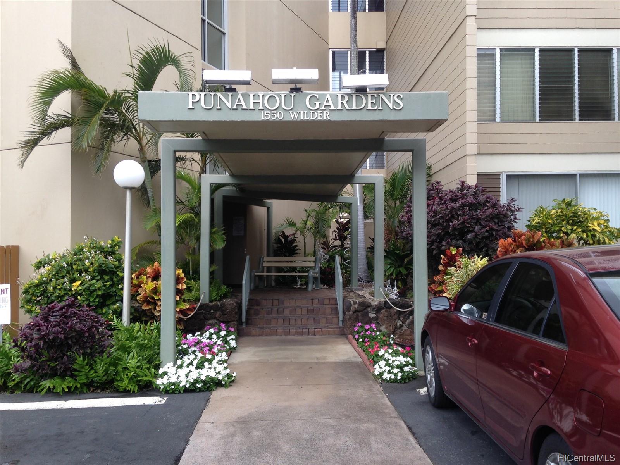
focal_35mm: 33
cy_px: 232
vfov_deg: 42.9
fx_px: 591
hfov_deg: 55.4
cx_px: 310
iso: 50
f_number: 2.4
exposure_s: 1/198
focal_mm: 4.12
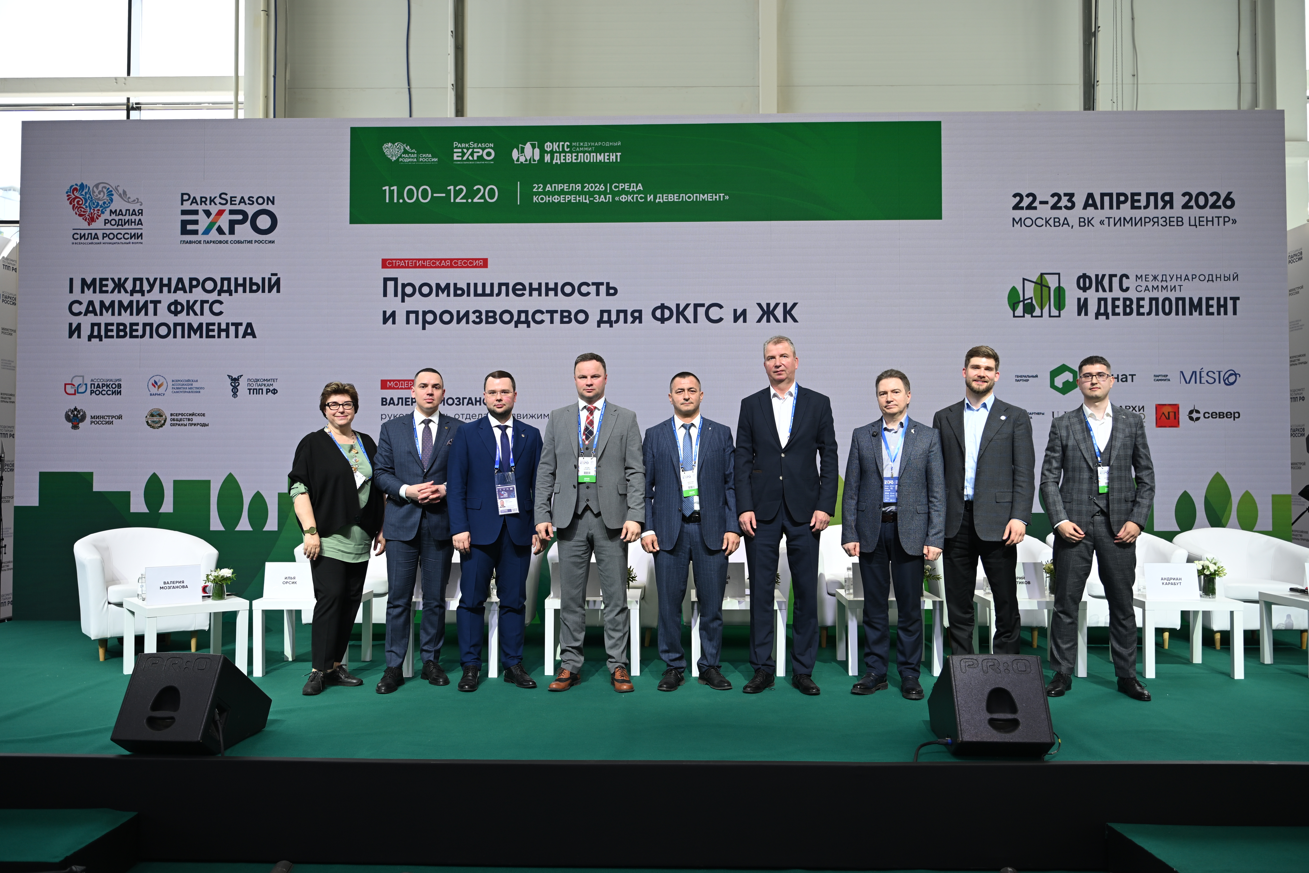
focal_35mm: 30
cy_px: 436
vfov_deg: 44.3
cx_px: 654
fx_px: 1073
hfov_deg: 62.8
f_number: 2.8
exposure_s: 1/250
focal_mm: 29.5
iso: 200
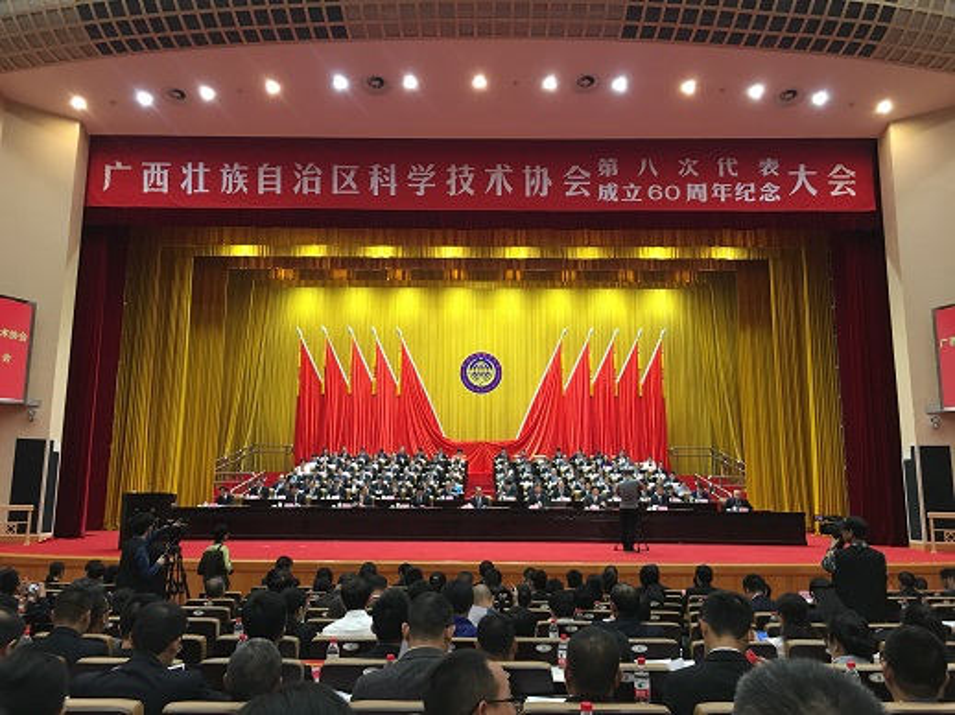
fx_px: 800
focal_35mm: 29
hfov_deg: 61.7
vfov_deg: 48.2
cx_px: 478
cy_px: 358
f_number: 2.2
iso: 64
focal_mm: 4.15
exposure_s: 1/17
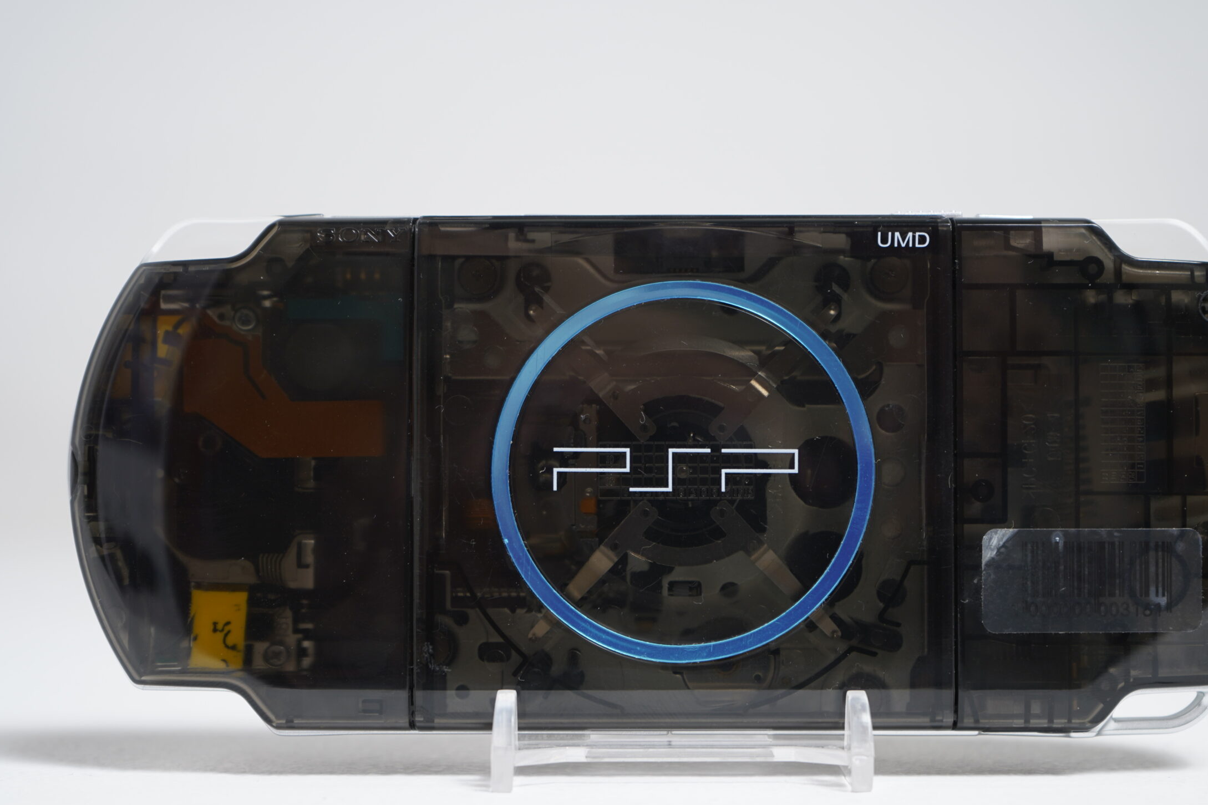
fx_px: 2248
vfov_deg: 20.3
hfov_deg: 30.0
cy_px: 460
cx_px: 688
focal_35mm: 67
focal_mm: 57
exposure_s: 1/5
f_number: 5.6
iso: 100
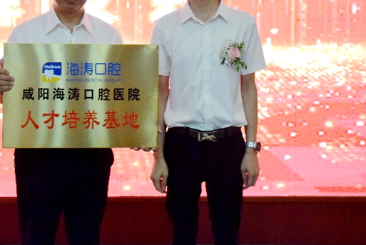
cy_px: 20
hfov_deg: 26.2
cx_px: 86
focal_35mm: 76
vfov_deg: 17.7
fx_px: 773
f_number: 8
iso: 2500
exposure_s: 1/60
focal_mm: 26
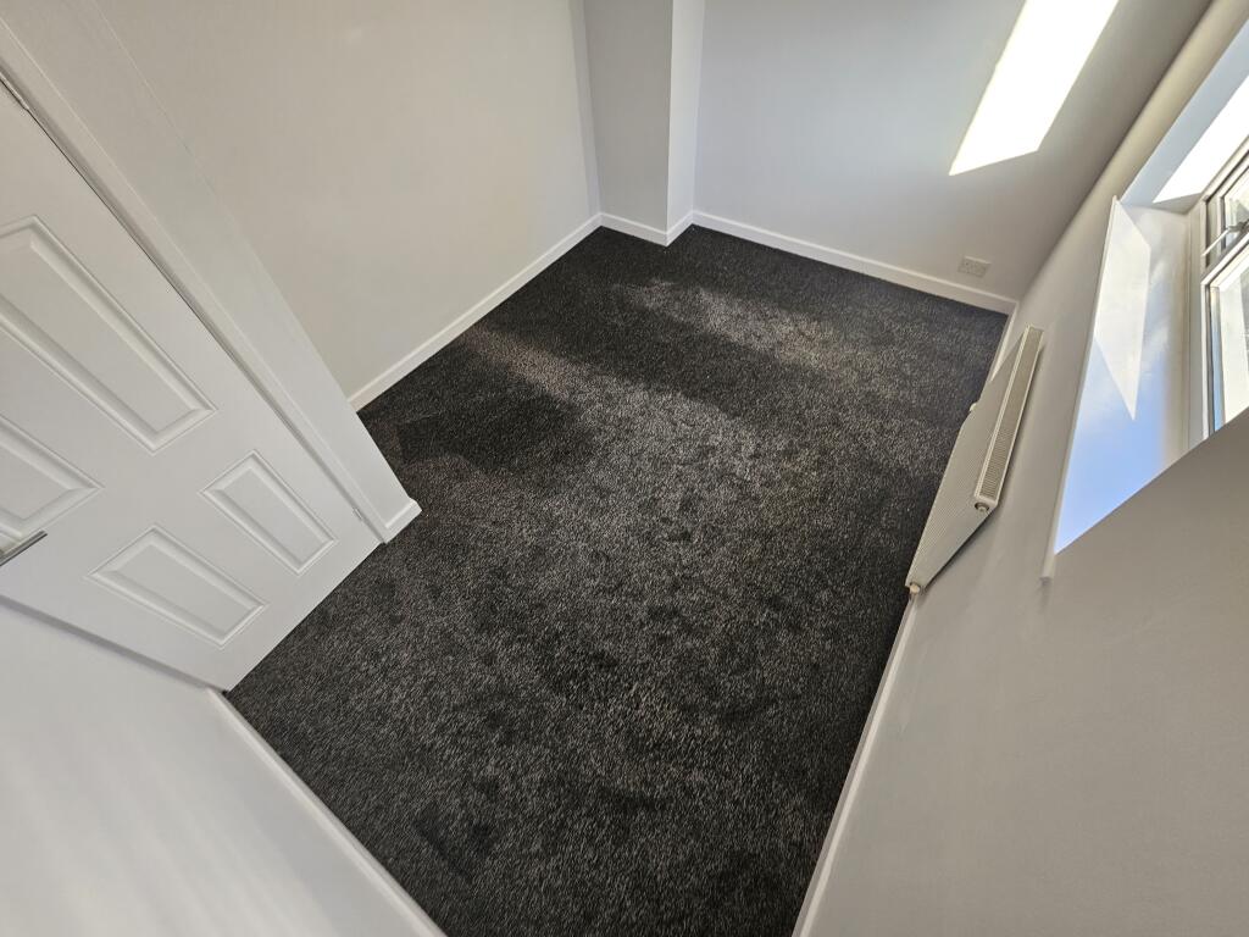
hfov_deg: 106.2
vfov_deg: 89.9
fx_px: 469
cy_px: 468
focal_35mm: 13
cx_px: 624
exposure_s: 1/50
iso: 64
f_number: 2.2
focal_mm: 2.2
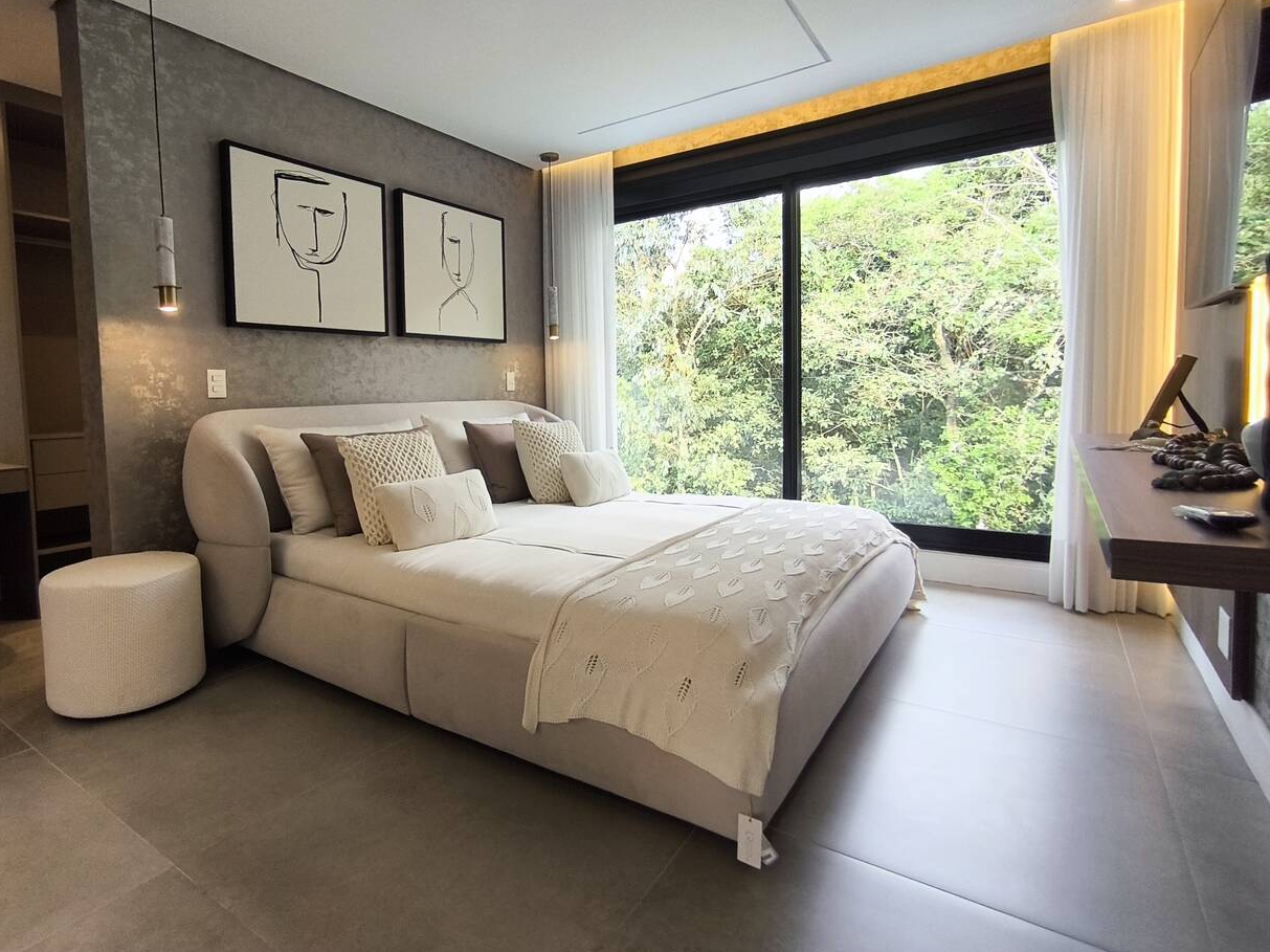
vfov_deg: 68.5
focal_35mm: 19
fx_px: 697
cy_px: 425
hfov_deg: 83.9
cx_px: 526
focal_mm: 1.65
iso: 100
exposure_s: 1/60
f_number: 2.2
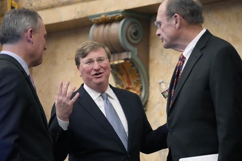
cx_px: 121
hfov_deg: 10.3
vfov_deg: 6.9
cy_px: 80
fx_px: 1344
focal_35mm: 200
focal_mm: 200
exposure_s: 1/125
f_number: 5.6
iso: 12800
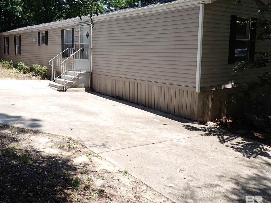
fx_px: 266
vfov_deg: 41.6
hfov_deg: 53.3
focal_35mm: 34
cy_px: 83
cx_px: 100
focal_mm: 4.5
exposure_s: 1/640
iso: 100
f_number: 2.8
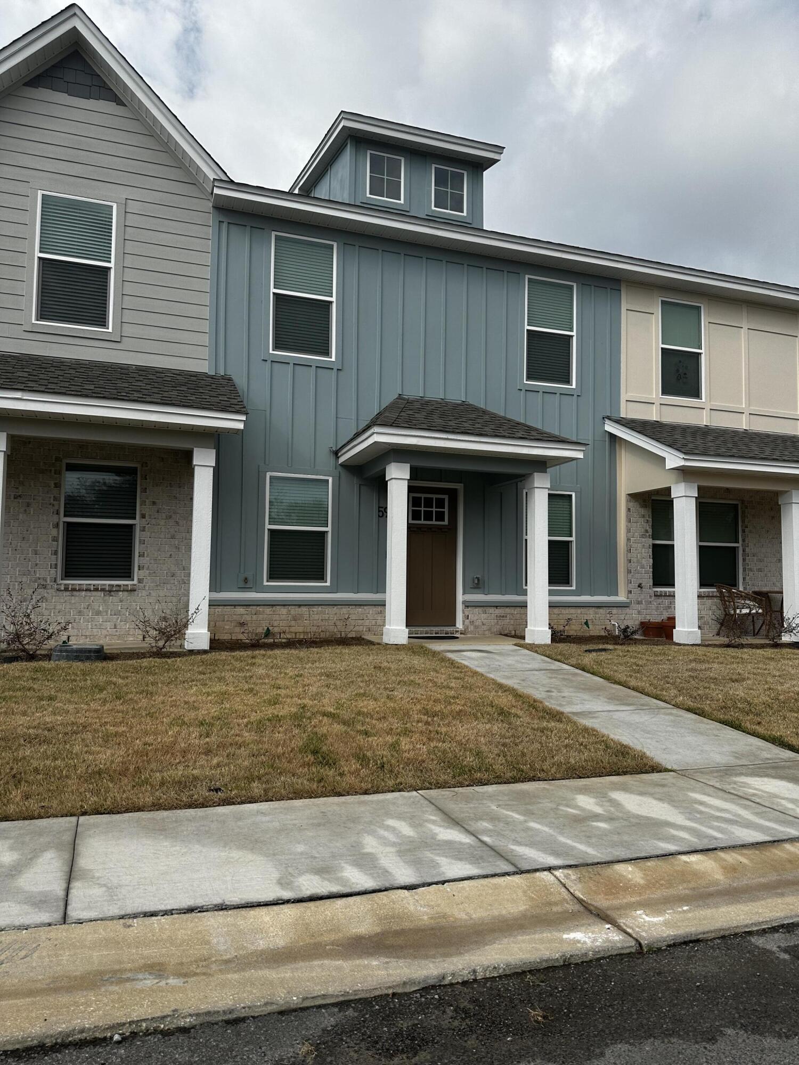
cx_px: 400
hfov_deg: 56.8
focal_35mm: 24
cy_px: 532
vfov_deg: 71.6
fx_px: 739
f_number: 1.78
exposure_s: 1/5263
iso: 80
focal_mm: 6.86
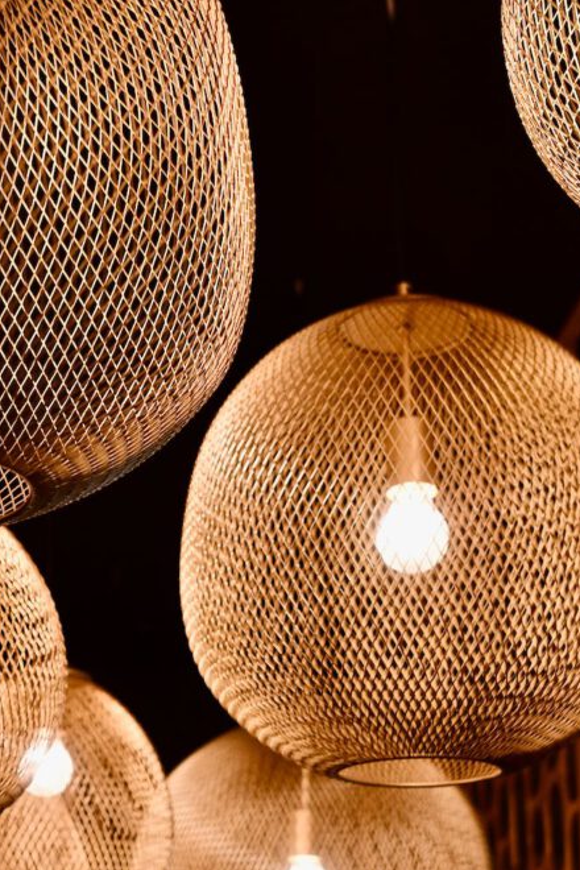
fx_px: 1450
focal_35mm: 60
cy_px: 660
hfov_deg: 22.4
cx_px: 131
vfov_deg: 32.7
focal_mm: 24
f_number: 2.8
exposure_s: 1/200
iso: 800
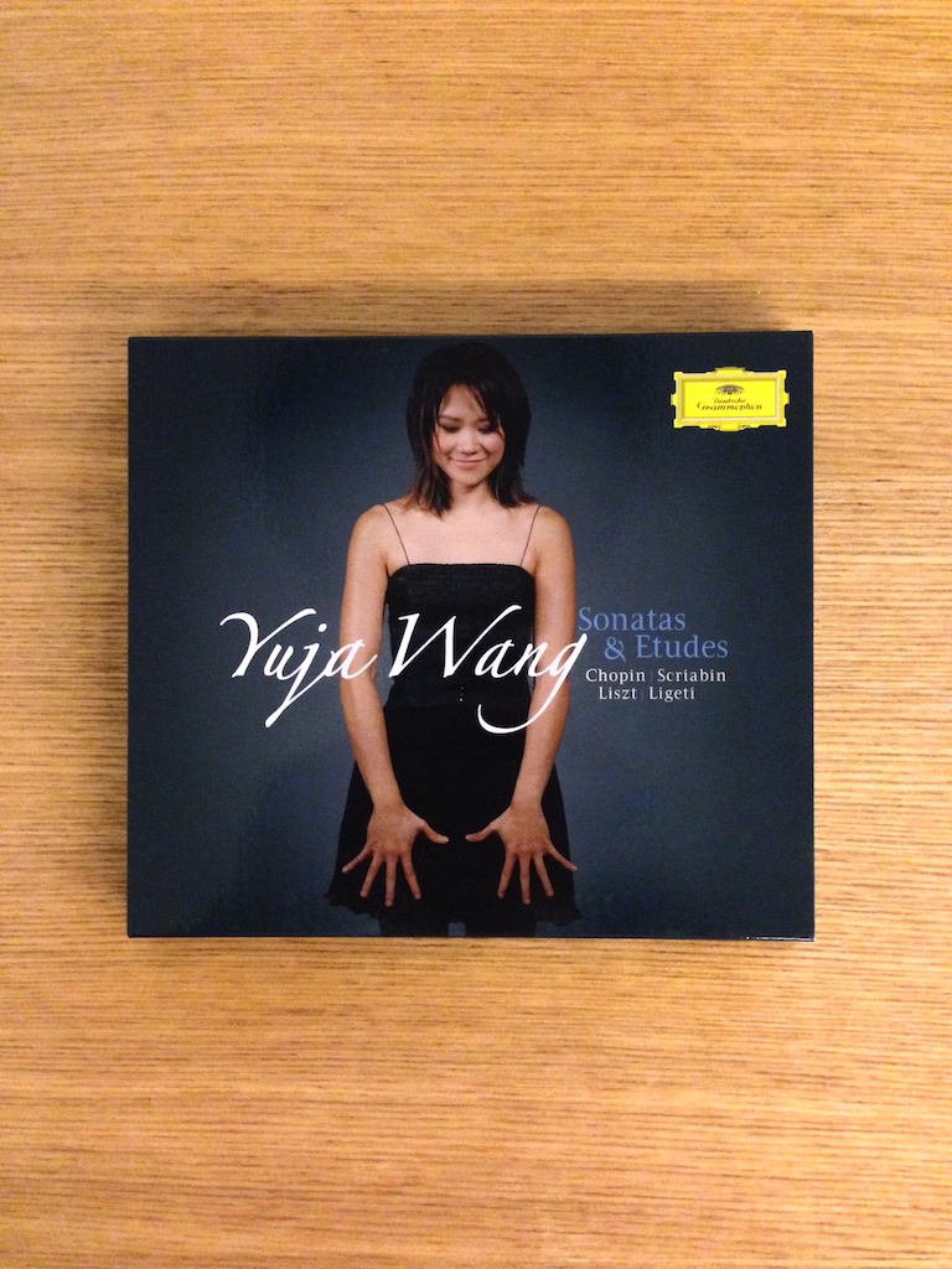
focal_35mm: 33
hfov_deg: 42.9
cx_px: 476
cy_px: 634
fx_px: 1210
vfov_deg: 55.4
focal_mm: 4.12
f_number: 2.4
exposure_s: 1/17
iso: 800
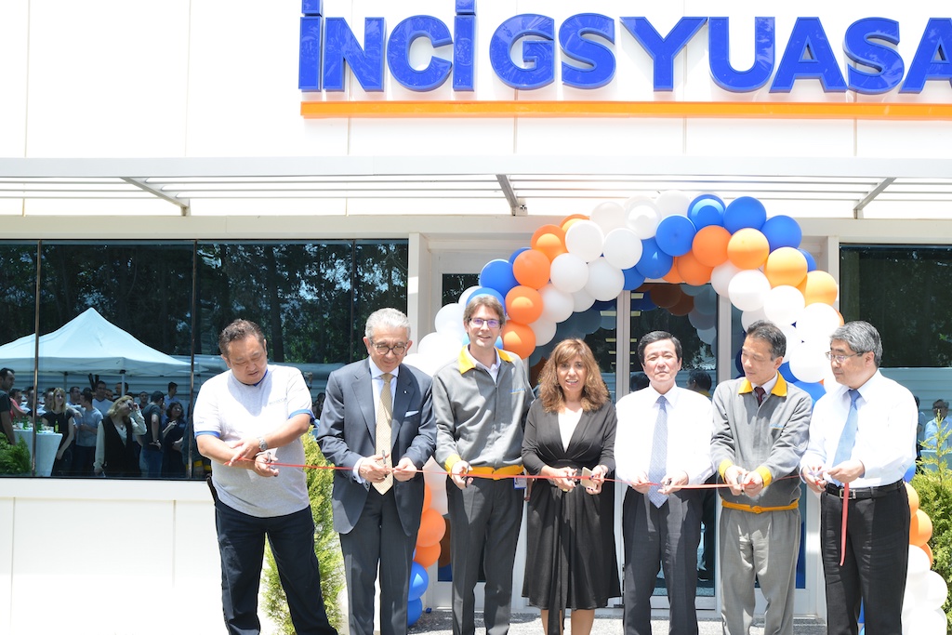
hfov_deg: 61.9
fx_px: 793
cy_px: 318
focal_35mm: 30
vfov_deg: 43.6
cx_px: 476
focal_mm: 30
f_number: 10
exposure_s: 1/125
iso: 200
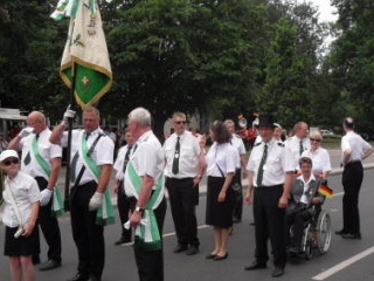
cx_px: 212
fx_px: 529
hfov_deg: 38.8
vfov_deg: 29.7
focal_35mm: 49
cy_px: 150
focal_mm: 7.5
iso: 80
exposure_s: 1/180
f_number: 8.1
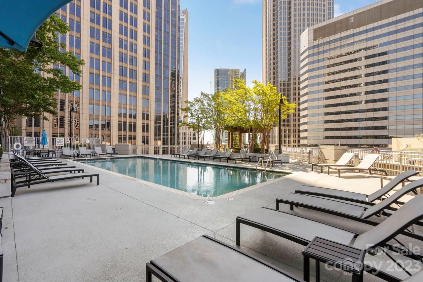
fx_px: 188
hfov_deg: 96.7
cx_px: 212
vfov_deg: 73.7
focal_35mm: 16
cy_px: 141
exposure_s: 1/125
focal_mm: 16
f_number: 8
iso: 100
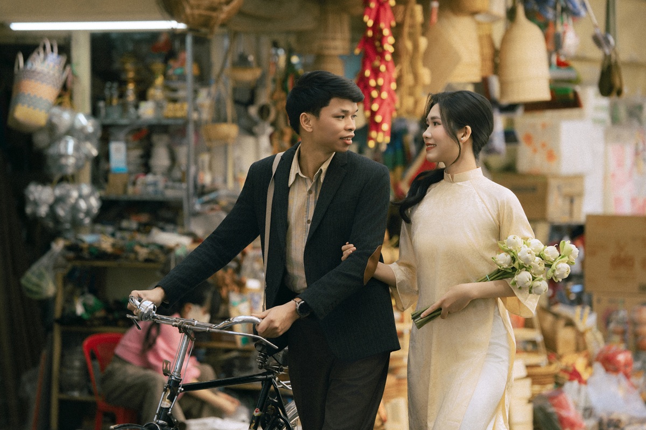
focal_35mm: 122
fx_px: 2189
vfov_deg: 11.2
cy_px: 215
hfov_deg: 16.8
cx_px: 323
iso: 320
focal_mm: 122
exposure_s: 1/1000
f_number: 2.8
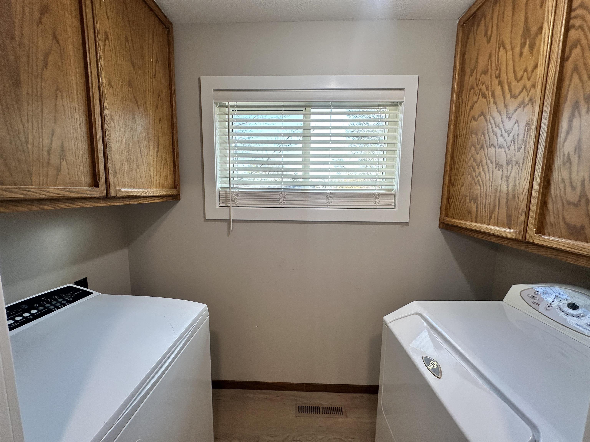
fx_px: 239
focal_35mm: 14
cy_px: 221
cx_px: 295
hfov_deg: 102.1
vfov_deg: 85.7
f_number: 2.2
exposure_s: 1/120
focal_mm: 2.22
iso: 80
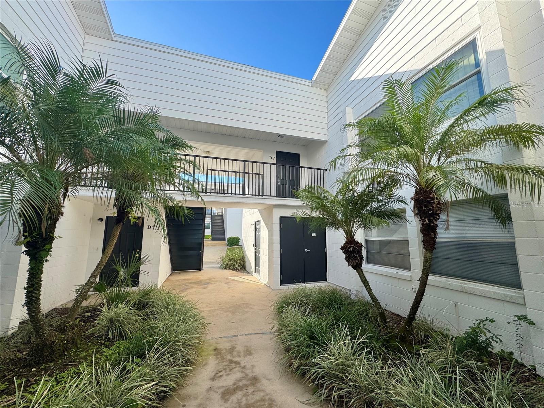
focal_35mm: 14
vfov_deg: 85.7
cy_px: 204
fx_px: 220
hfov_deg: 102.1
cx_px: 272
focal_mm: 2.22
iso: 40
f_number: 2.2
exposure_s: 1/620
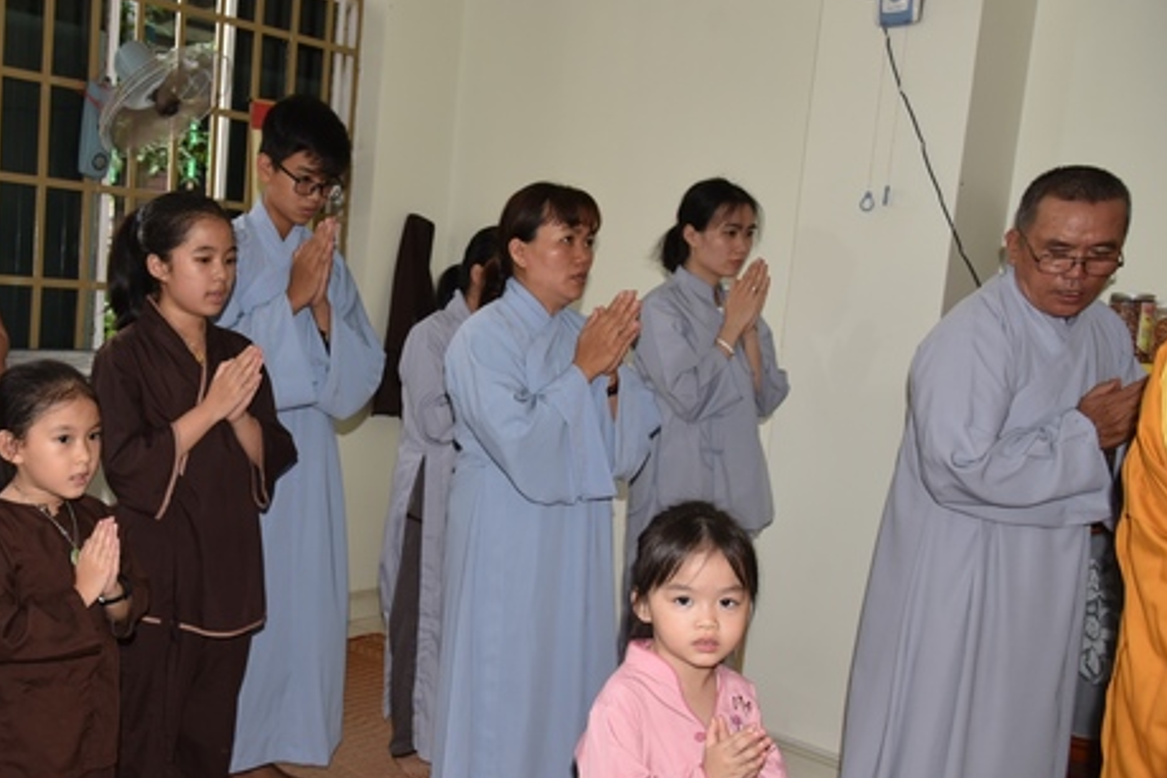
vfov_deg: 38.8
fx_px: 1102
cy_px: 430
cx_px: 356
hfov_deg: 54.2
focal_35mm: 34
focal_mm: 24
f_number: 4.5
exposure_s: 1/60
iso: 640
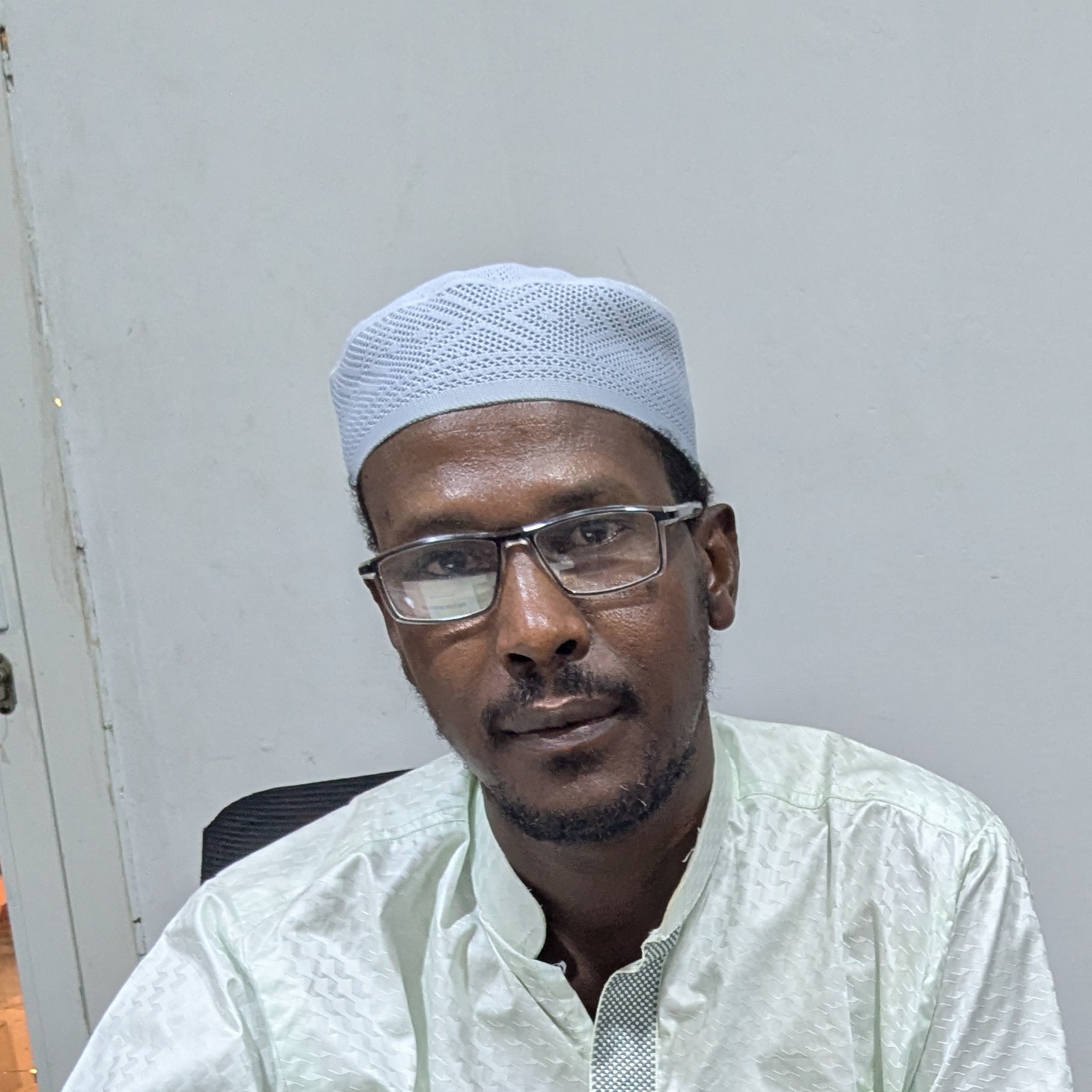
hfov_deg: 25.5
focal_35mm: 65
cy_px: 1068
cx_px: 1022
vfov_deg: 25.3
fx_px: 2320
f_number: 1.73
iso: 141
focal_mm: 4.38
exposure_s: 1/25
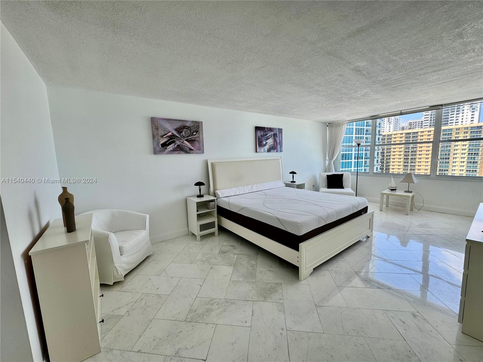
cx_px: 242
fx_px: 195
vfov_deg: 85.7
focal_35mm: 14
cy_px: 181
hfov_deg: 102.1
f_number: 2.2
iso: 40
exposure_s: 1/249
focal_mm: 2.22
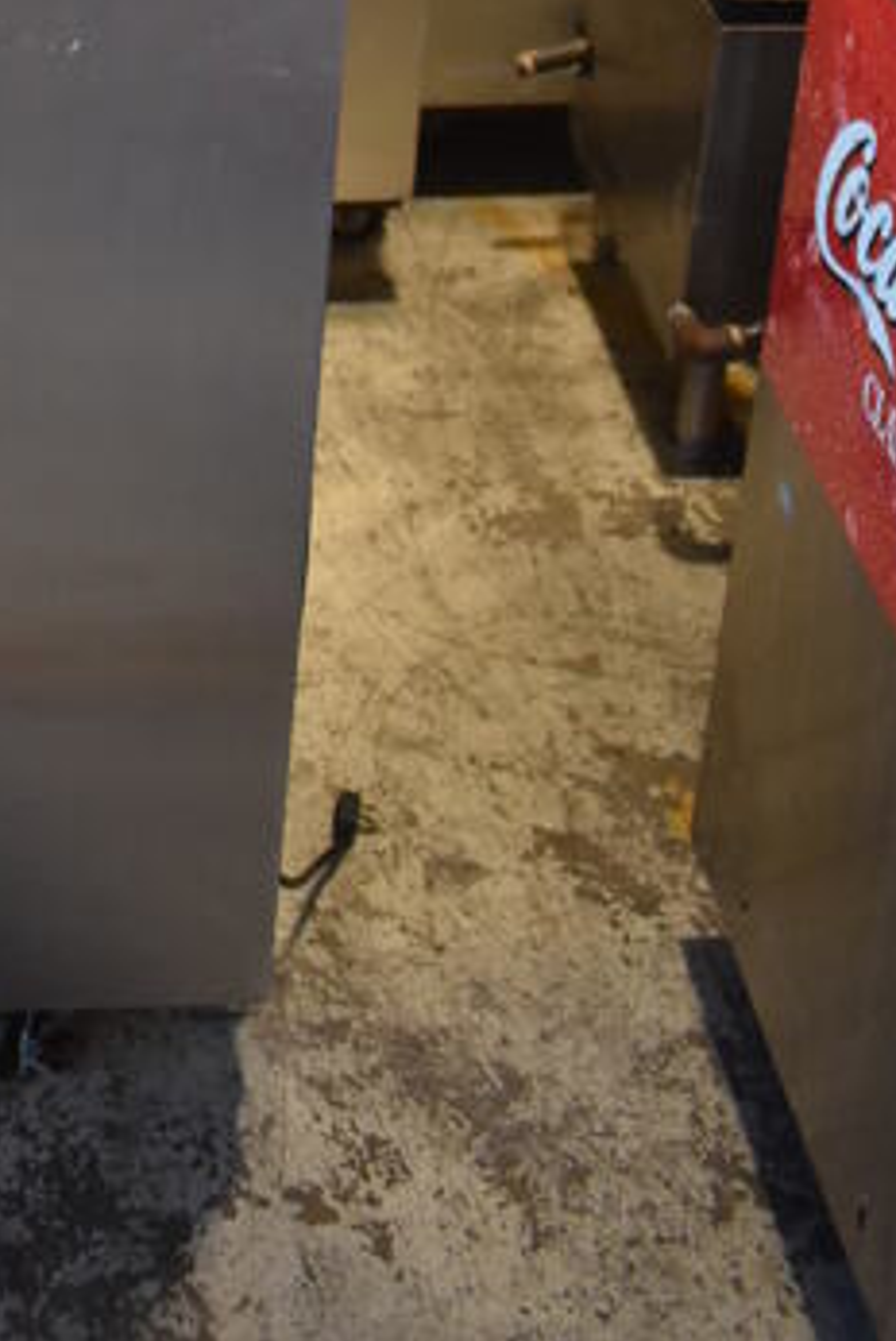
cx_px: -170
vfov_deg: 24.7
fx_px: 2645
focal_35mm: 71
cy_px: -412
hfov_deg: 18.3
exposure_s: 1/125
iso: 1100
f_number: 3.5
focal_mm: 18
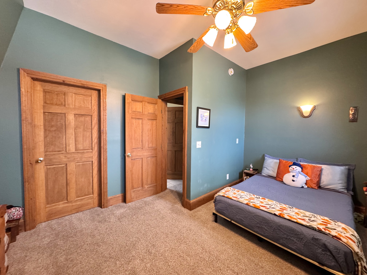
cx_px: 184
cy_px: 138
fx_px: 148
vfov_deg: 85.7
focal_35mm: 14
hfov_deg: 102.1
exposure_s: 1/60
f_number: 2.2
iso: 640
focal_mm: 2.22
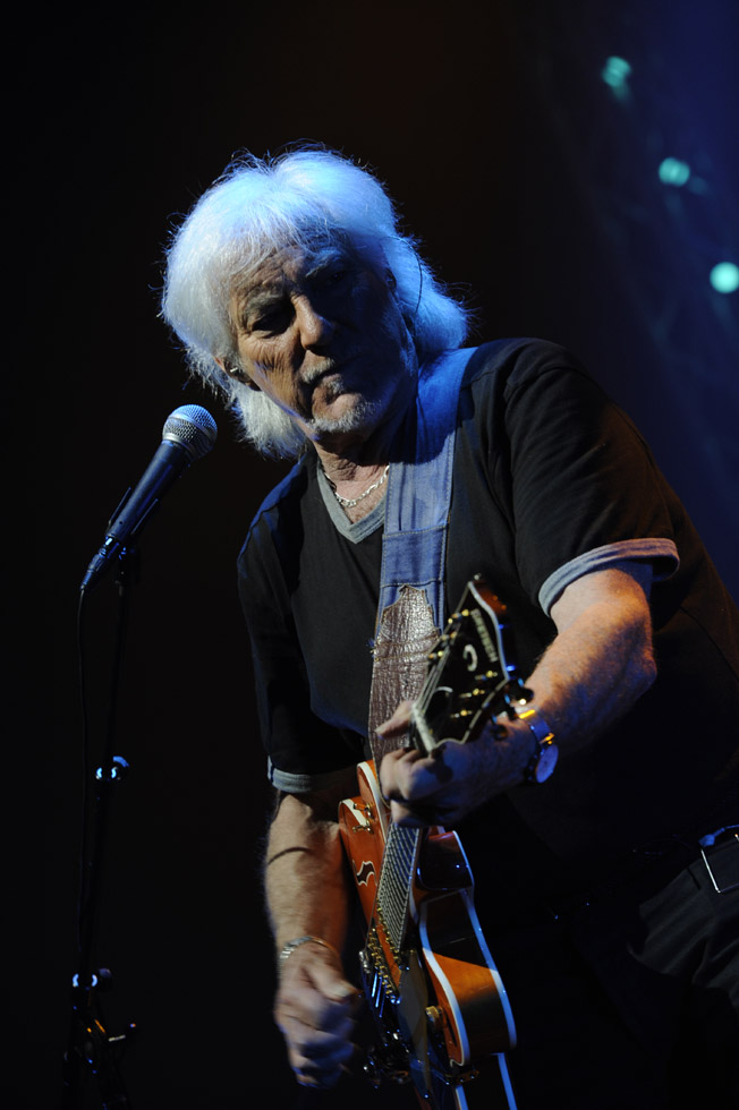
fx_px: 5396
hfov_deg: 7.8
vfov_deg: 11.8
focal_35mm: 175
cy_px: 555
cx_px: 370
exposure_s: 1/100
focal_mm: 175
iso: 1000
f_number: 6.3
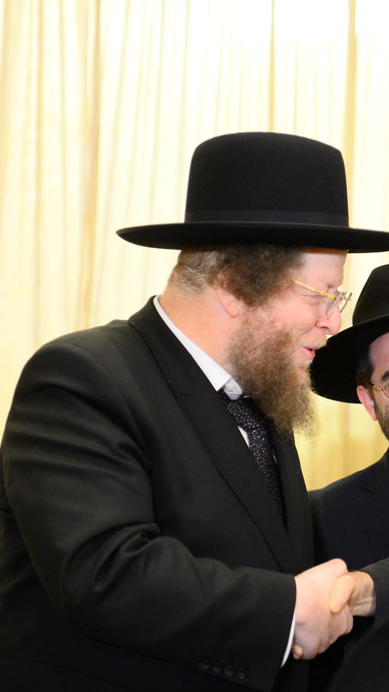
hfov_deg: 13.4
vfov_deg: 23.9
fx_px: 1632
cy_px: 343
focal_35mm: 89
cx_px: 371
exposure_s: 1/160
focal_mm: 56
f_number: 3.2
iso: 2500
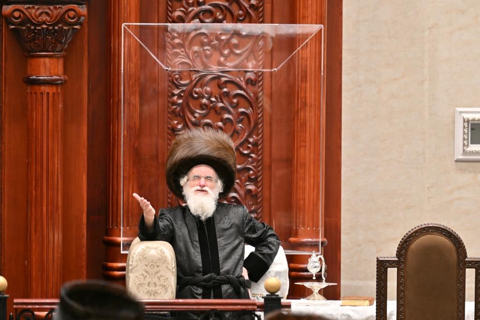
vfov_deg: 4.6
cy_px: 160
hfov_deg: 6.9
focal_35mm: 300
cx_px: 240
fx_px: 3998
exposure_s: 1/200
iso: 200
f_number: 2.8
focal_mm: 200
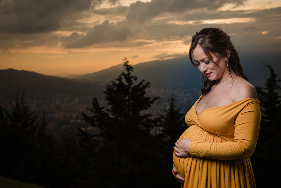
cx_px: 140
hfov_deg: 39.6
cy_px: 94
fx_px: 390
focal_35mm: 50
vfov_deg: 27.0
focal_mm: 50
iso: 100
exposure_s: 1/200
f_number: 7.1
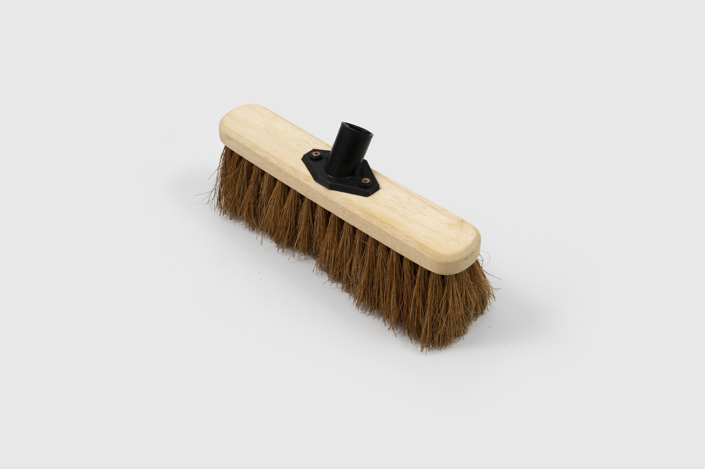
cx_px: 352
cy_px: 234
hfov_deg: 44.5
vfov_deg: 30.5
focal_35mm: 44
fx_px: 861
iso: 800
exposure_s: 1/50
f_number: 8
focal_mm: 44
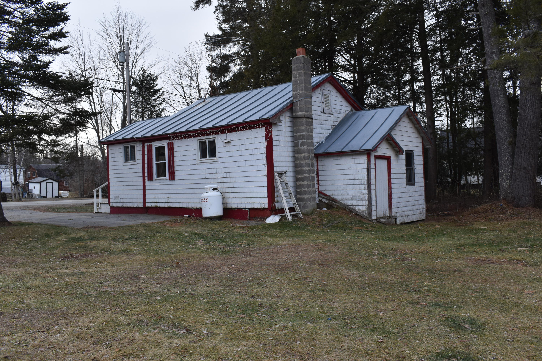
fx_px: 474
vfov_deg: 41.7
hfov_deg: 59.5
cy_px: 180
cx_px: 271
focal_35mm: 32
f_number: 8
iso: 400
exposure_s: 1/250
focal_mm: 21
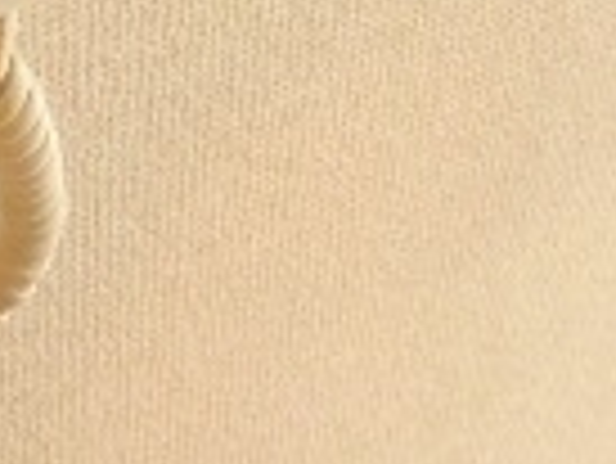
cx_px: -18
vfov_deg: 12.5
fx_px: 1745
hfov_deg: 19.4
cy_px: -581
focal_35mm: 98
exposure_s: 1/30
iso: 640
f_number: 3.5
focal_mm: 3.7
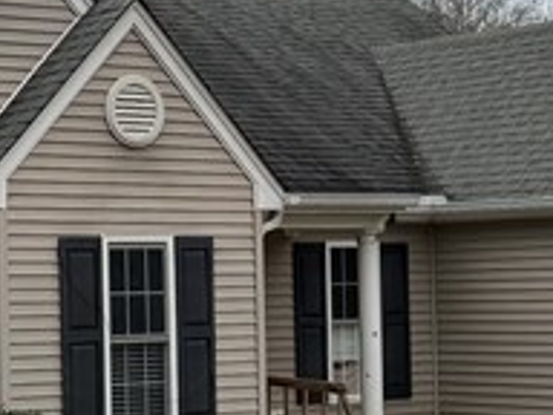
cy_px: 233
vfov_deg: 11.6
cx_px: 156
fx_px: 2045
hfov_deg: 15.3
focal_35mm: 128
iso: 80
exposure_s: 1/1464
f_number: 1.78
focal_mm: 6.76
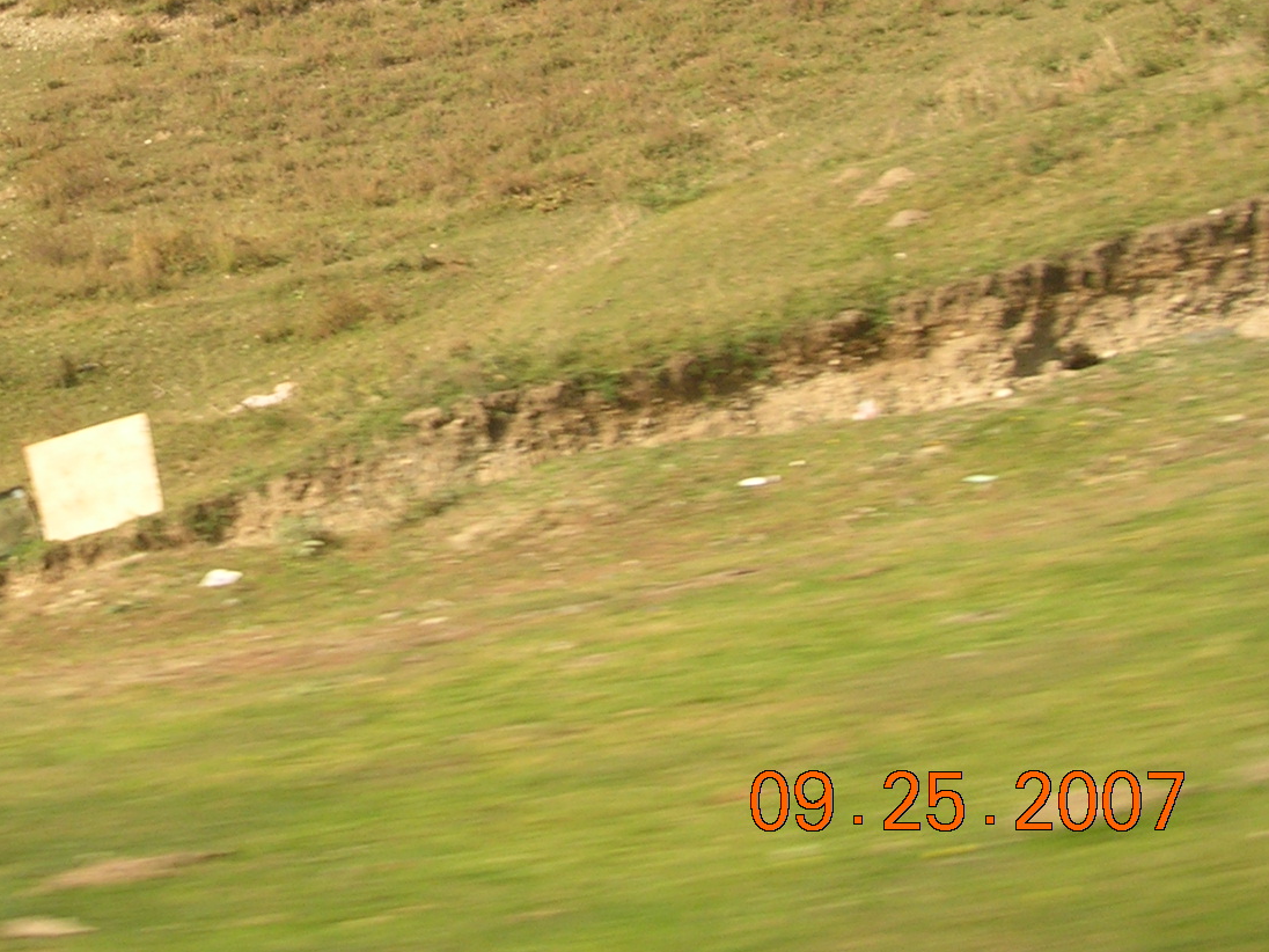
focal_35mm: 71
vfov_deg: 20.3
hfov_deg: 26.6
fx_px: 2603
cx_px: 164
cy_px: 97
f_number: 2.8
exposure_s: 1/86.6
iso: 50
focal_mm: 5.8
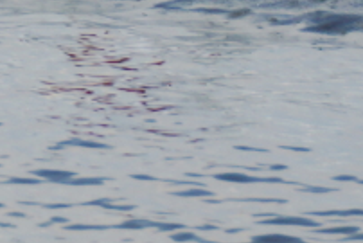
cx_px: -377
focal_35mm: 519
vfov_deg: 2.6
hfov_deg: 3.9
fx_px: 5237
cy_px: -310
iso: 100
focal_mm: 70
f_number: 6.3
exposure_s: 1/125
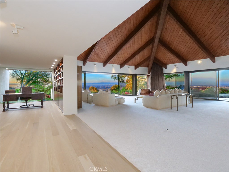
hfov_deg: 94.5
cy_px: 86
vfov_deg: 78.1
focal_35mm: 16
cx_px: 114
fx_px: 106
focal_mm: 8
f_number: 7.1
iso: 3200
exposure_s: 1/50
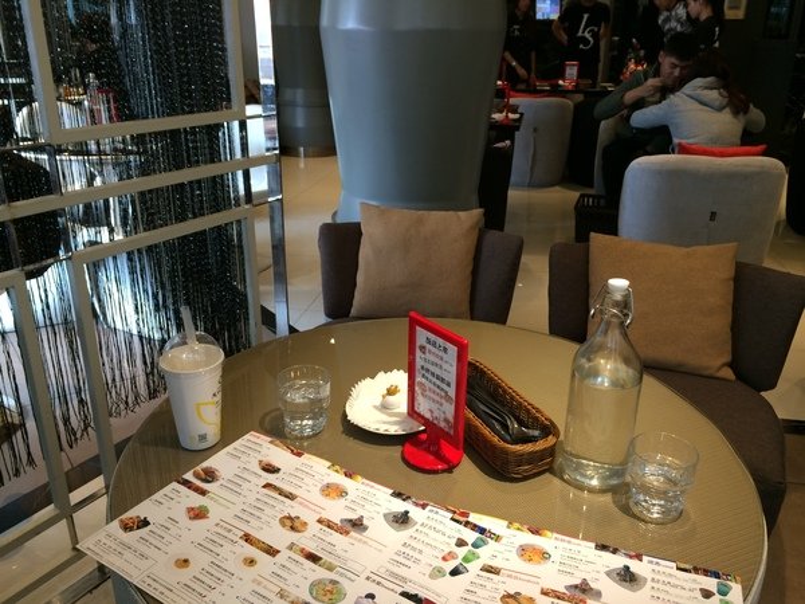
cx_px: 402
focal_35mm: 29
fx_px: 674
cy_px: 302
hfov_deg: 61.7
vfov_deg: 48.2
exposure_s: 1/30
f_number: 2.2
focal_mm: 4.15
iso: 80
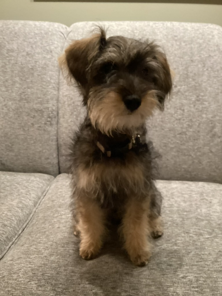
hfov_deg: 45.4
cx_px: 111
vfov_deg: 58.4
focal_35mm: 31
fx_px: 265
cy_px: 148
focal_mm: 3.3
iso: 640
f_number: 2.4
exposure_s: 1/30
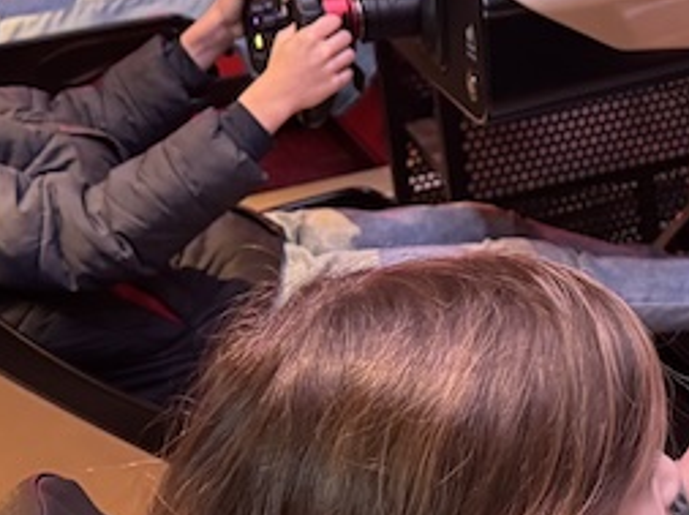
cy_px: 106
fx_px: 1888
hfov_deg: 20.1
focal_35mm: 95
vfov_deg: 15.4
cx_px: 681
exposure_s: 1/60
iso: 500
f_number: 1.78
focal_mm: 6.76
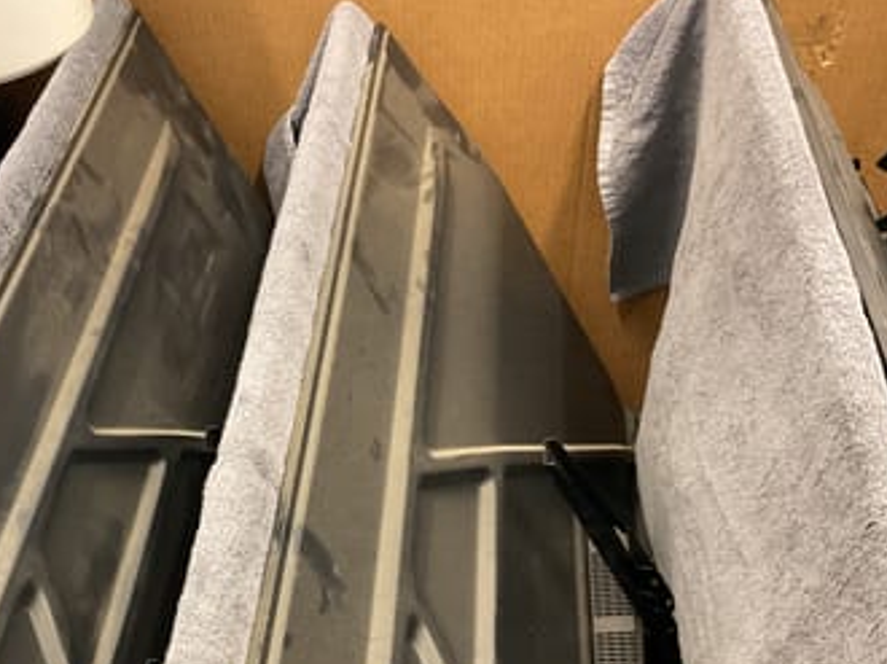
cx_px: 250
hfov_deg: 42.0
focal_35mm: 44
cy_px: 474
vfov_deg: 32.4
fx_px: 1127
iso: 250
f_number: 1.8
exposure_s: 1/33
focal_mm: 3
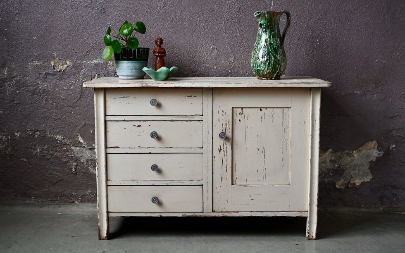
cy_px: 127
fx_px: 563
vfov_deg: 25.3
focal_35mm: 51
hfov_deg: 39.6
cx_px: 203
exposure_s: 1/50
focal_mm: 49
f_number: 4
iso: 800
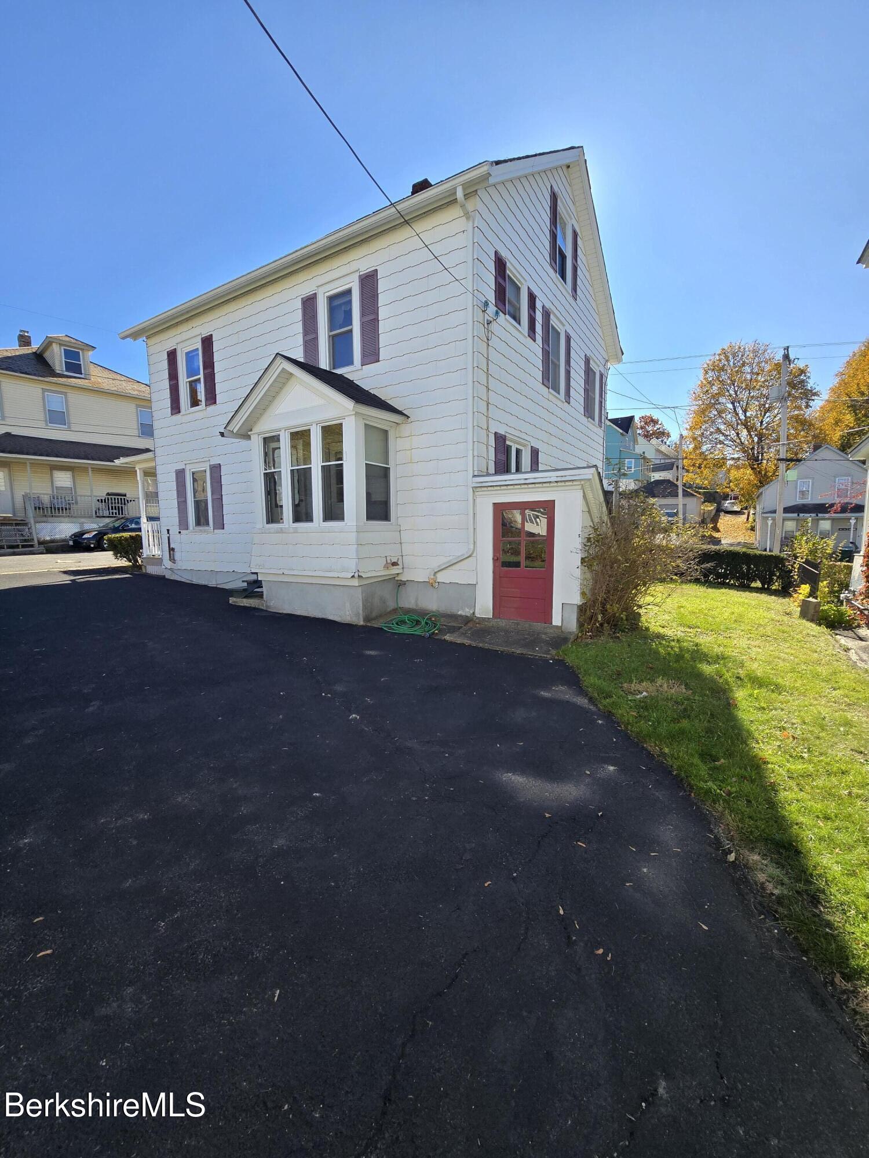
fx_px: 435
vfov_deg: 106.2
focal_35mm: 13
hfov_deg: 89.9
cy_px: 579
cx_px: 434
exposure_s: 1/1195
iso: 50
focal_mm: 2.2
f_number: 2.2
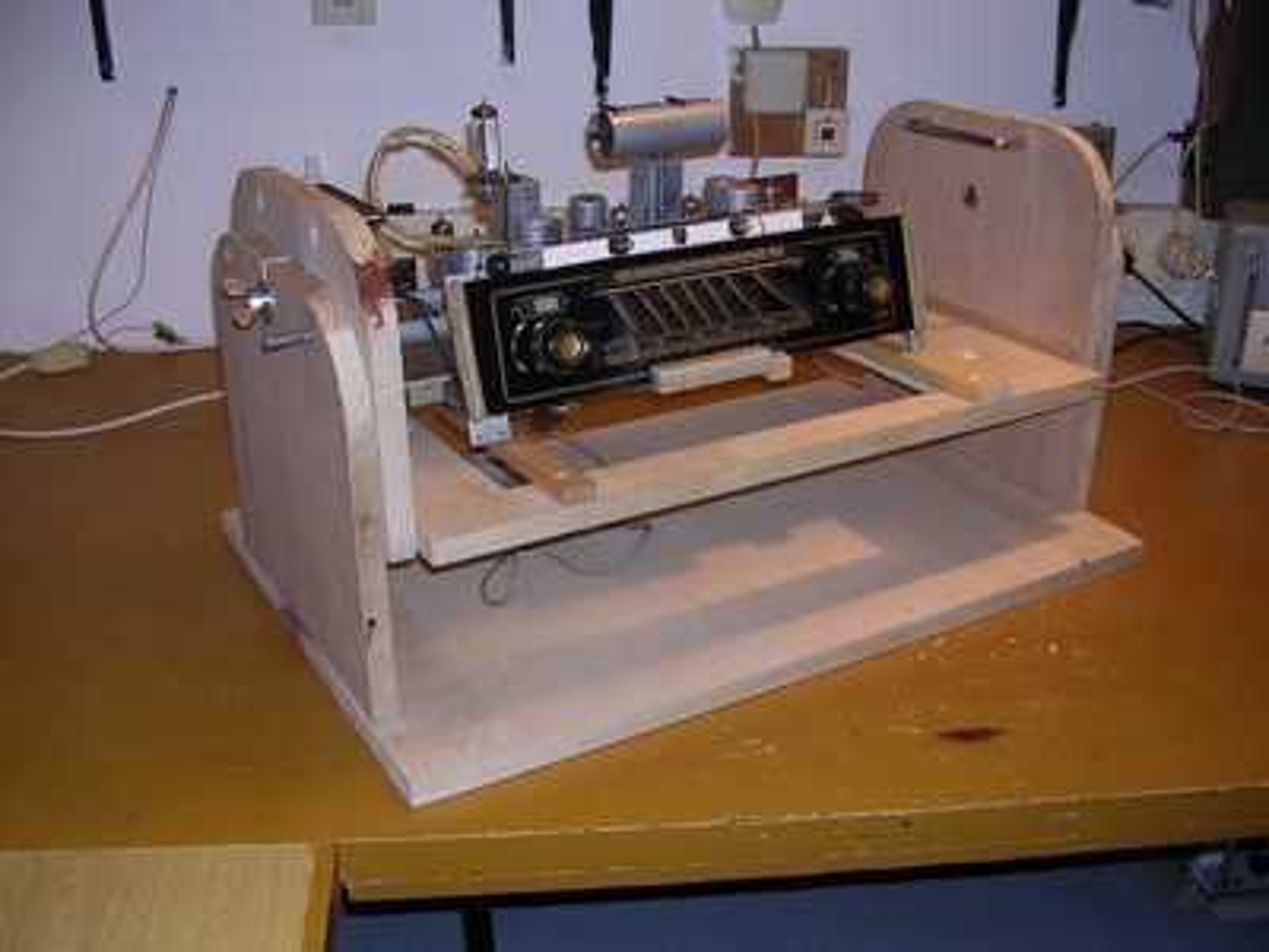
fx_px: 1393
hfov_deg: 49.0
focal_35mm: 38
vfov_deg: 37.7
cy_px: 476
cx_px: 634
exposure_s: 1/60.1
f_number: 2.8
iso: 100
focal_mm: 5.8
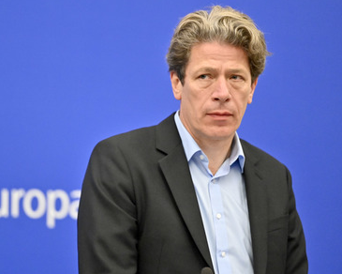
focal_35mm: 232
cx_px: 148
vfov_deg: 6.7
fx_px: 2348
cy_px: 138
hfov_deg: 8.3
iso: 5000
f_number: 2.8
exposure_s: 1/640
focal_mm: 200
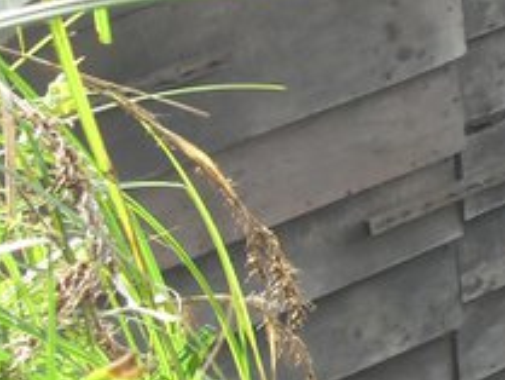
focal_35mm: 249
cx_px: 889
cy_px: -111
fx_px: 3635
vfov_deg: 5.9
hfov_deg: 7.7
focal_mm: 10.7
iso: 100
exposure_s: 1/100
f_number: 3.8
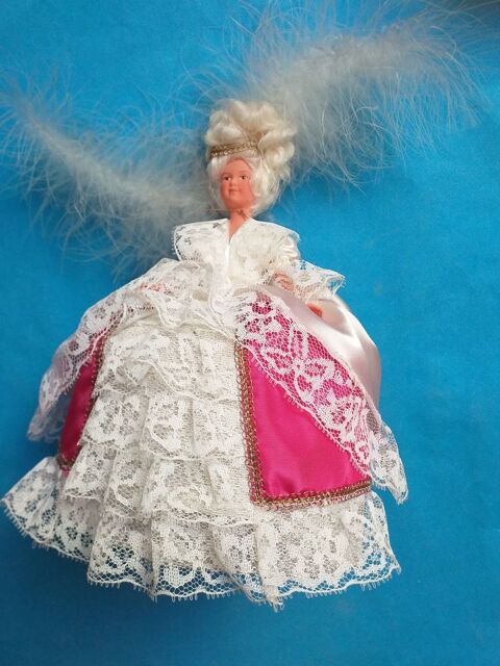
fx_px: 520
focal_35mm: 27
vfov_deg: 65.3
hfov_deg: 51.4
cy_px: 333
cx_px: 250
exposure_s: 1/50
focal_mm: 3.6
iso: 100
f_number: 1.9
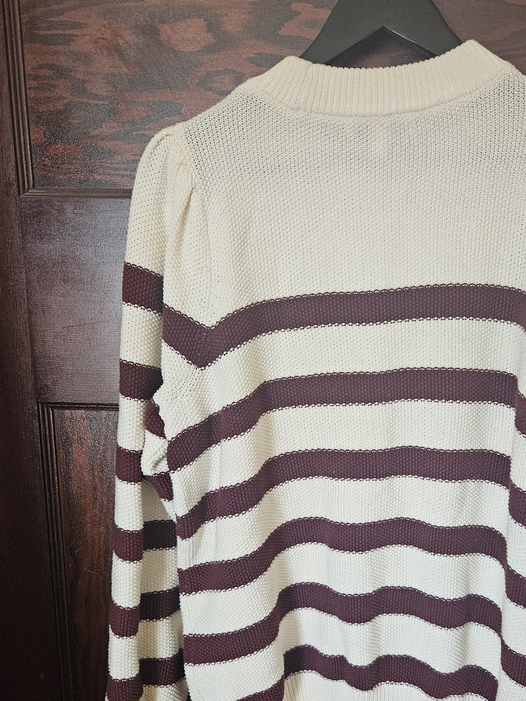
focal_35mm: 33
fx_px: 669
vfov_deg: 54.9
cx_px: 357
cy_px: 429
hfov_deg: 42.3
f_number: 1.8
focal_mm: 5.4
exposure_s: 1/142
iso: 640
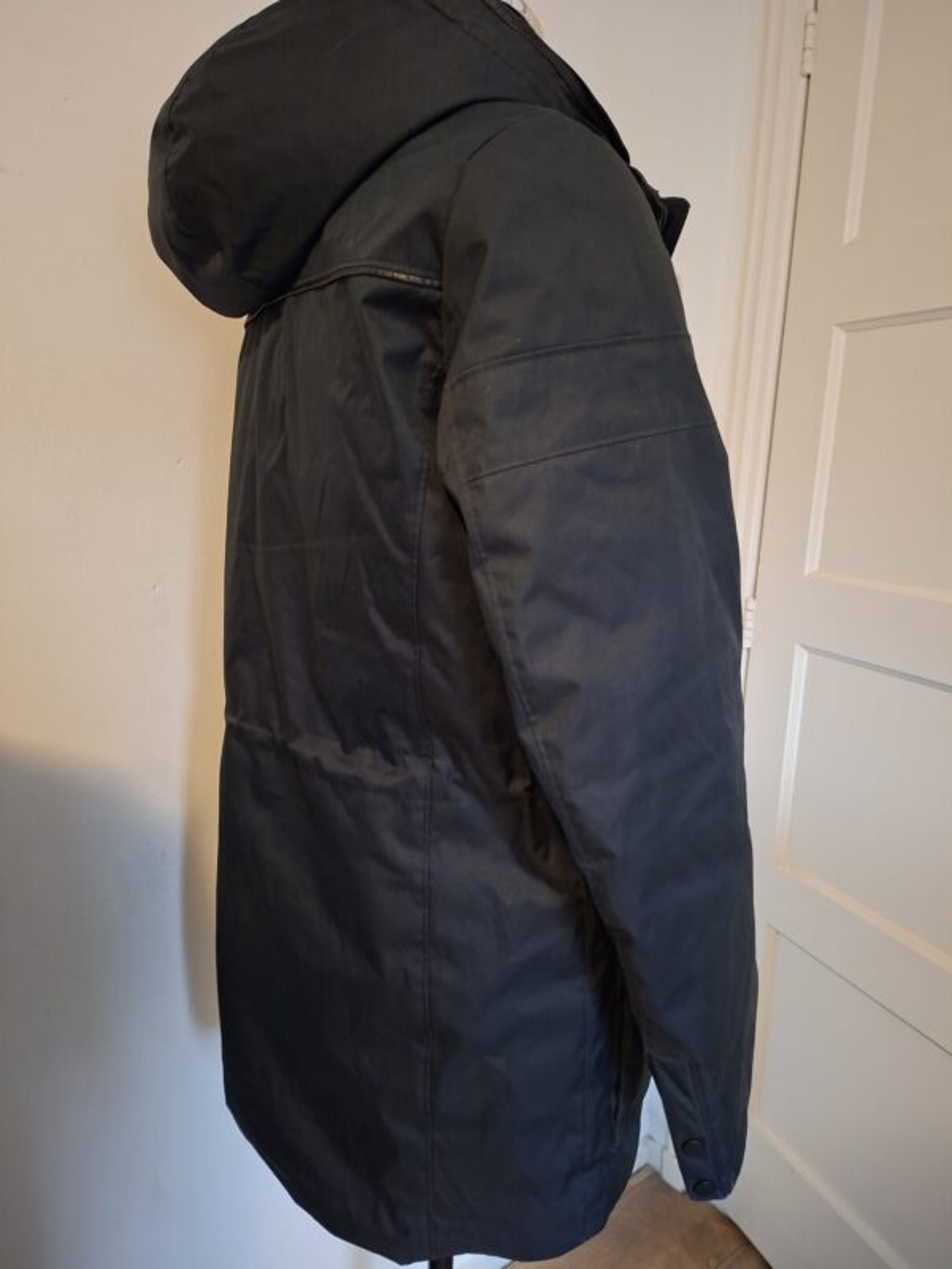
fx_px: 843
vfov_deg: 73.9
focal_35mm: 23
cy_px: 634
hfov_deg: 58.9
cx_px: 476
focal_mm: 5.54
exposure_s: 1/24
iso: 800
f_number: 1.8
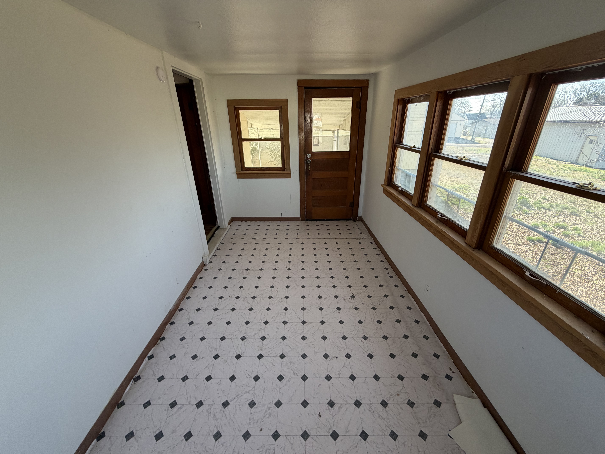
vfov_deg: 85.7
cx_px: 302
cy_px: 227
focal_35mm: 14
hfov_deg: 102.1
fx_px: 245
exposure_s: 1/121
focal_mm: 2.22
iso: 64
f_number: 2.2
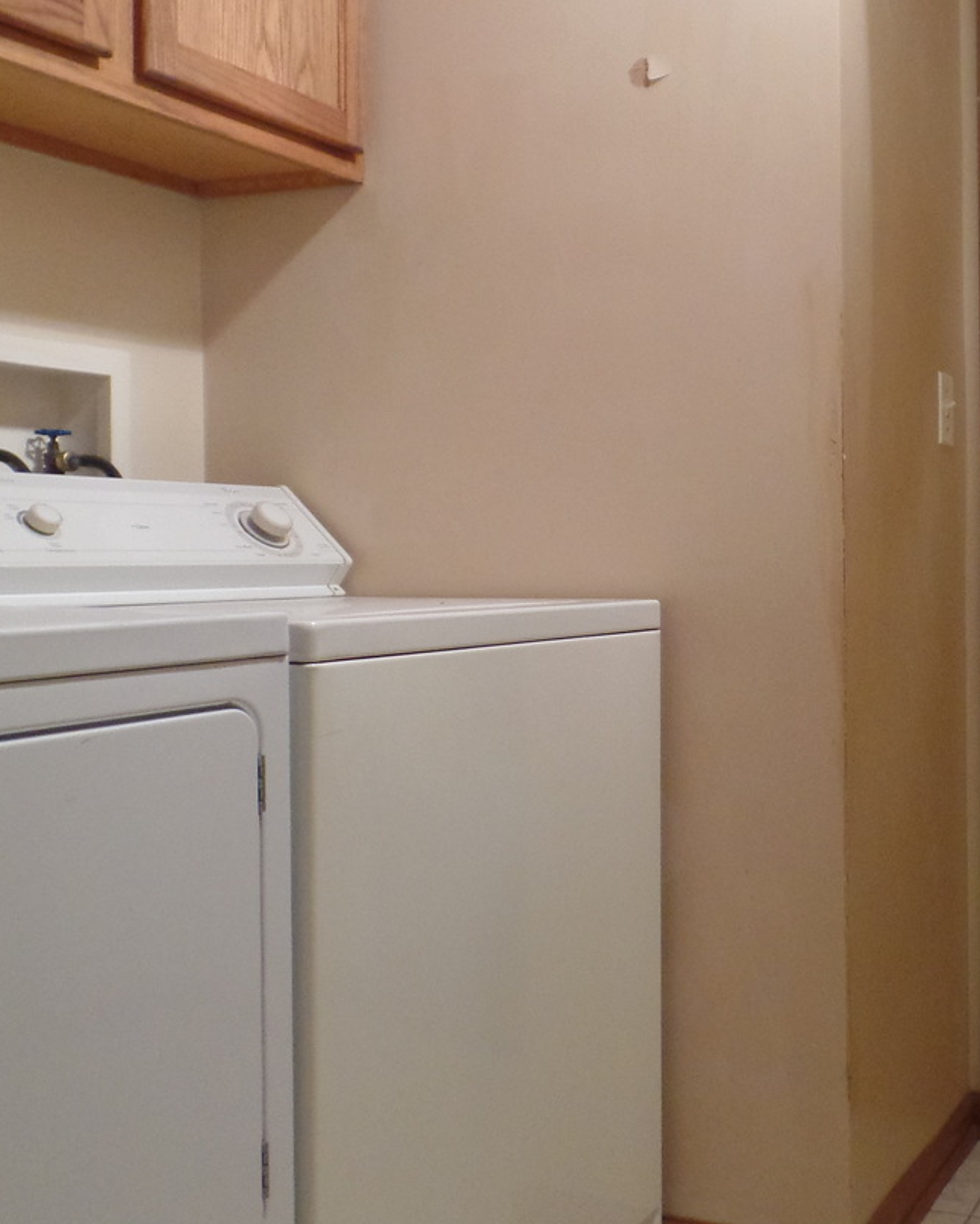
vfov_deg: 45.7
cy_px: 564
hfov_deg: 35.7
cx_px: 830
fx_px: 1449
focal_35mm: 40
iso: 400
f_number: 2.8
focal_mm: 4.1
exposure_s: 1/20
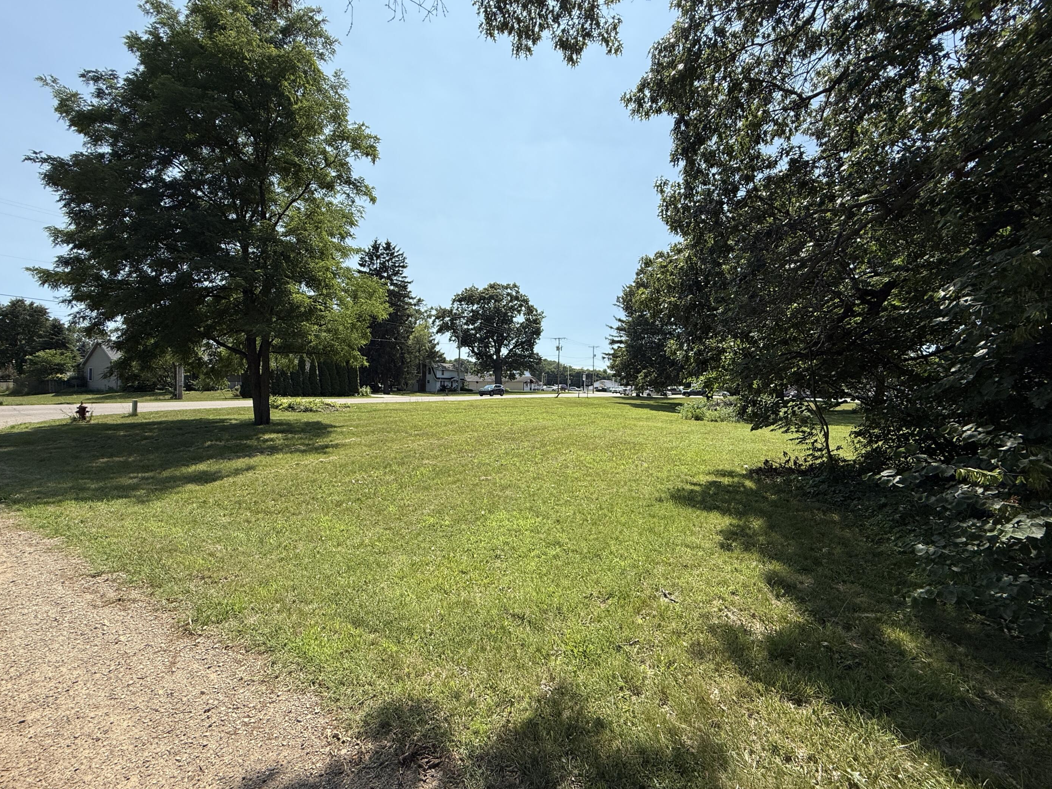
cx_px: 511
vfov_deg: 81.7
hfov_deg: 98.1
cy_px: 384
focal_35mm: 15
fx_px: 456
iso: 50
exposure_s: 1/2165
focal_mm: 2.22
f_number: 2.2
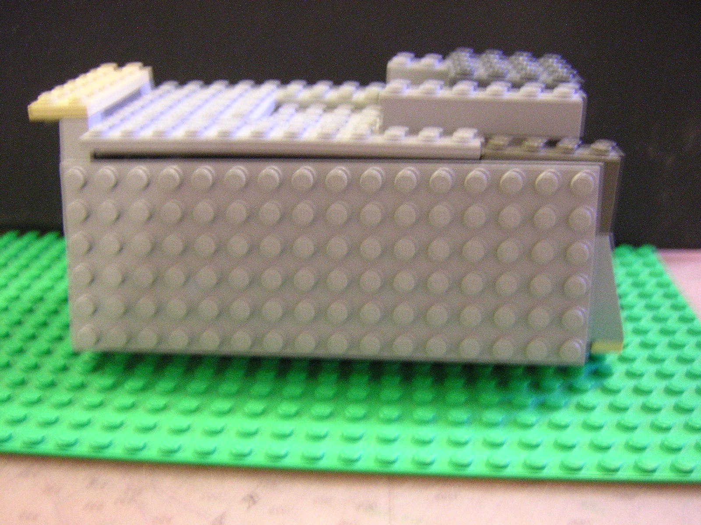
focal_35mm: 36
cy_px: 262
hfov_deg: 51.4
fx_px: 729
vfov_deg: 39.7
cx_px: 350
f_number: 2.6
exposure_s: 1/1.3
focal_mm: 4.7
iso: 400
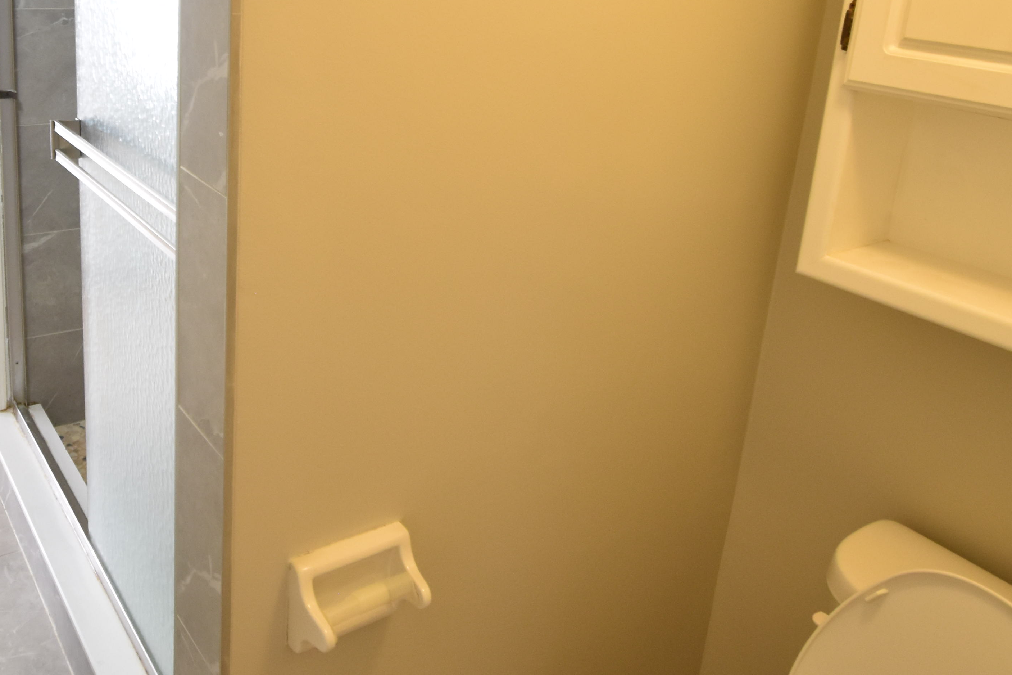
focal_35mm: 32
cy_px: 165
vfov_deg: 39.9
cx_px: 364
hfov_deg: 57.8
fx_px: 899
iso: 800
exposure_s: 1/45
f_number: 3.5
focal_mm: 10
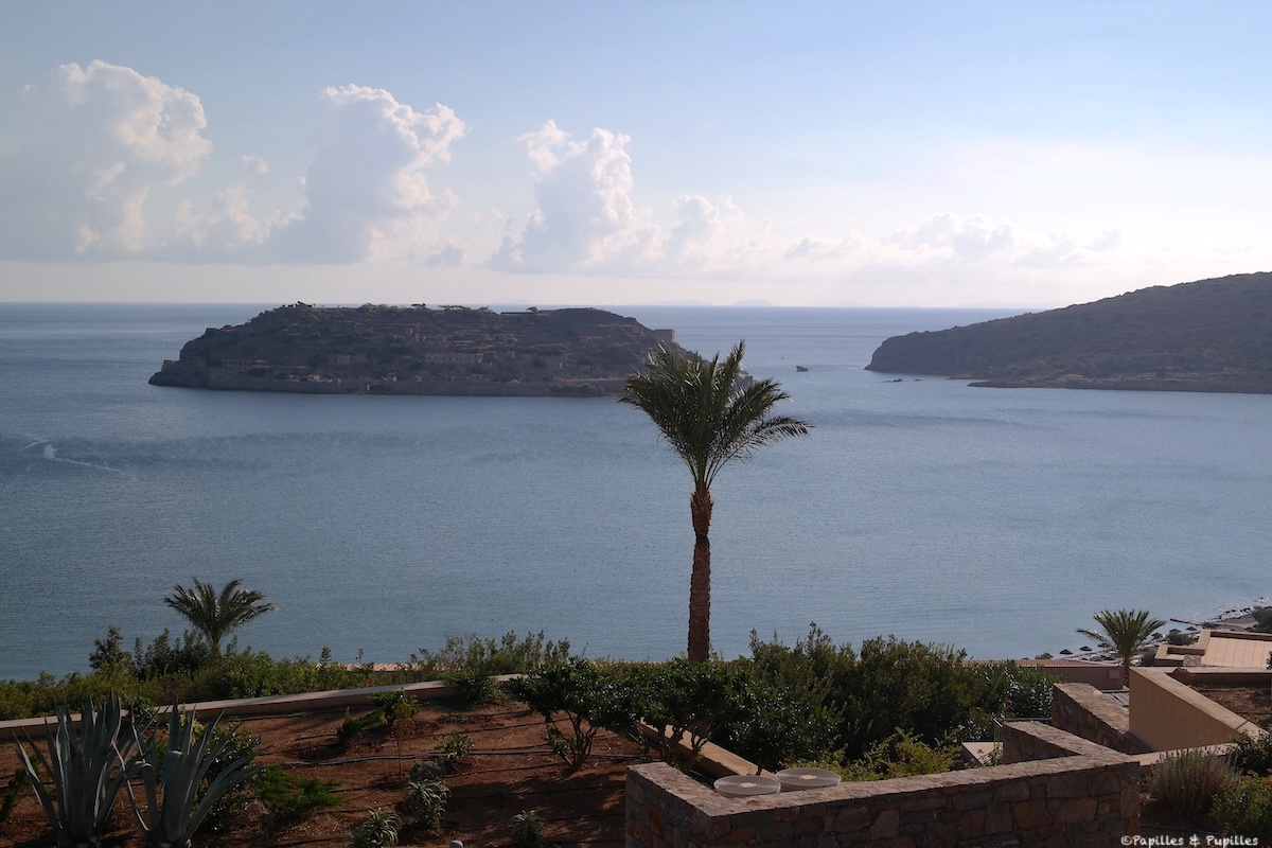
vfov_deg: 27.5
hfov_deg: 40.3
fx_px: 1731
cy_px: 424
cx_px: 636
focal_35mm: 49
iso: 100
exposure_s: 1/400
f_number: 8
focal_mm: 32
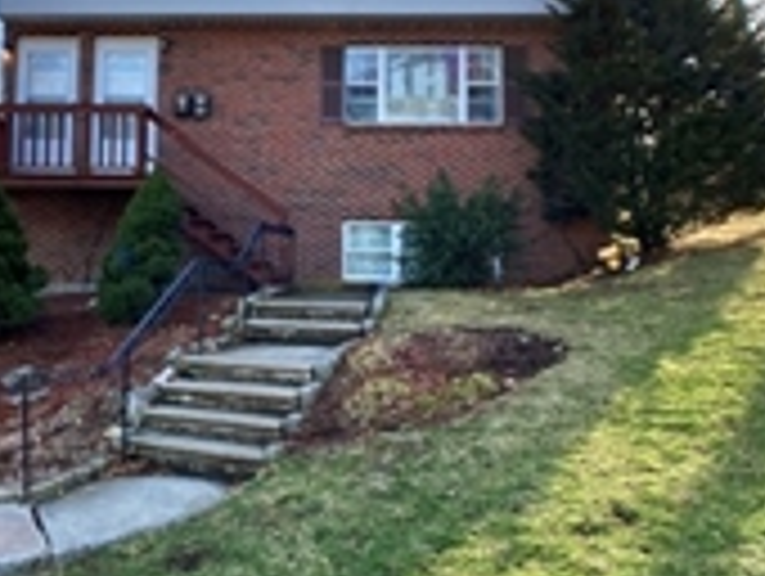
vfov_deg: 25.7
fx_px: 1261
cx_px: 230
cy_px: 220
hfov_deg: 33.3
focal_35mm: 57
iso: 20
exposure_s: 1/706
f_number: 1.8
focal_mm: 3.99
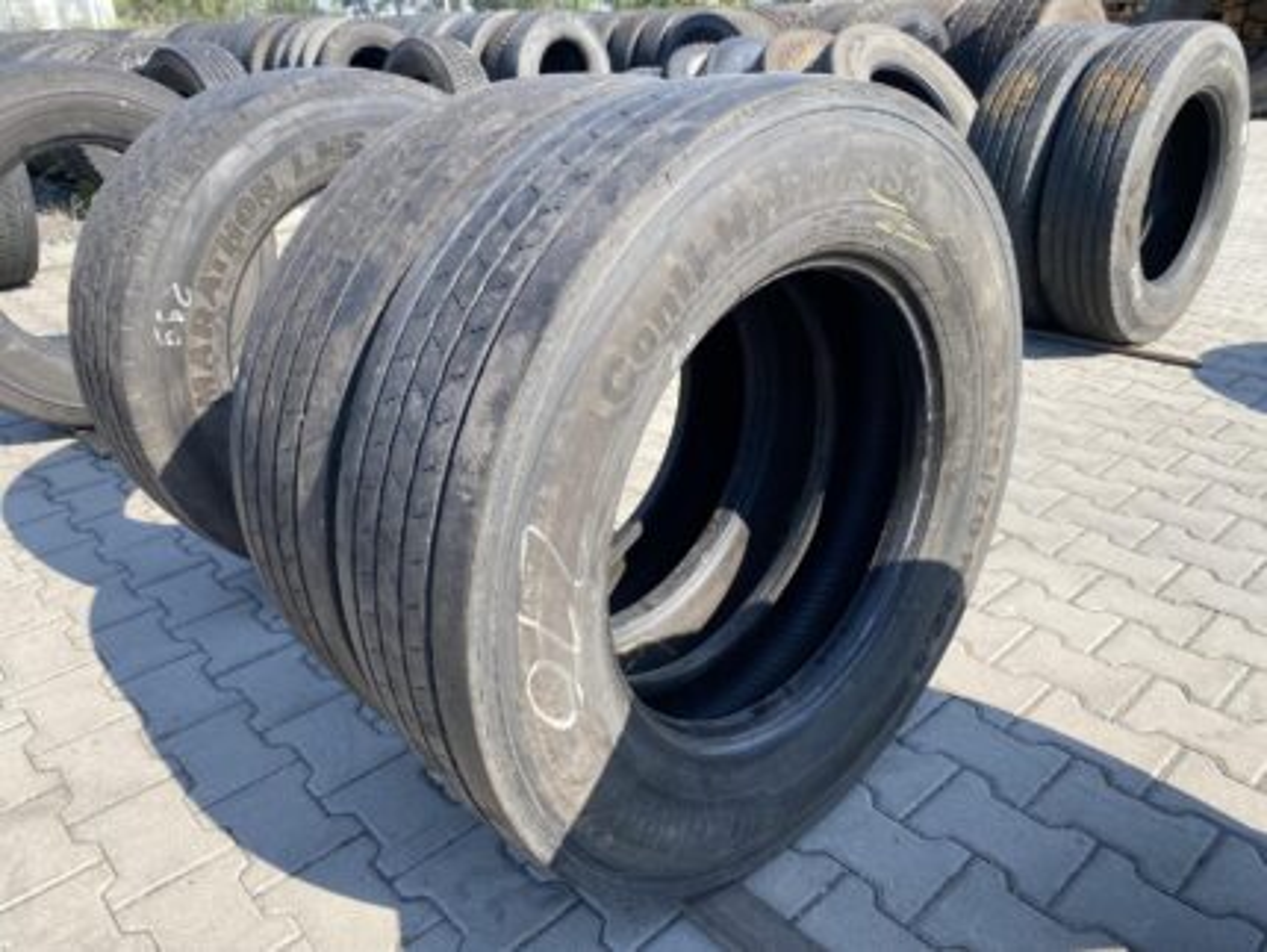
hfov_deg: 67.3
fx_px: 952
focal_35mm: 26
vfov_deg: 53.1
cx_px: 634
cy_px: 476
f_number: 1.8
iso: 32
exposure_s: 1/845
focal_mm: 4.25
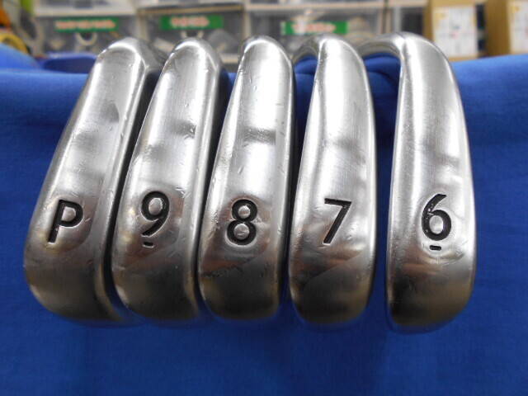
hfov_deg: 67.3
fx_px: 397
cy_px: 198
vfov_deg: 53.1
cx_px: 264
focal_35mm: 26
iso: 125
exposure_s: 1/30
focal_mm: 4.6
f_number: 3.2
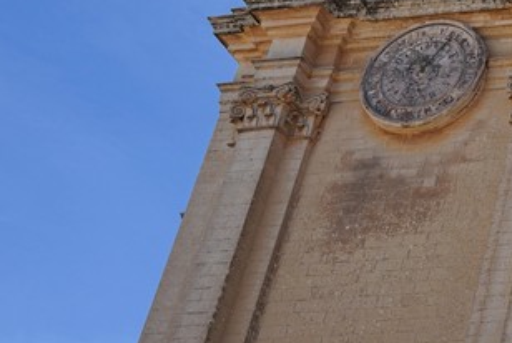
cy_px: 13
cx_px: 904
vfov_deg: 12.5
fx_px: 1552
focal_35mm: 109
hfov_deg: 16.0
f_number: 8
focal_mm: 28
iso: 125
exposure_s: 1/400
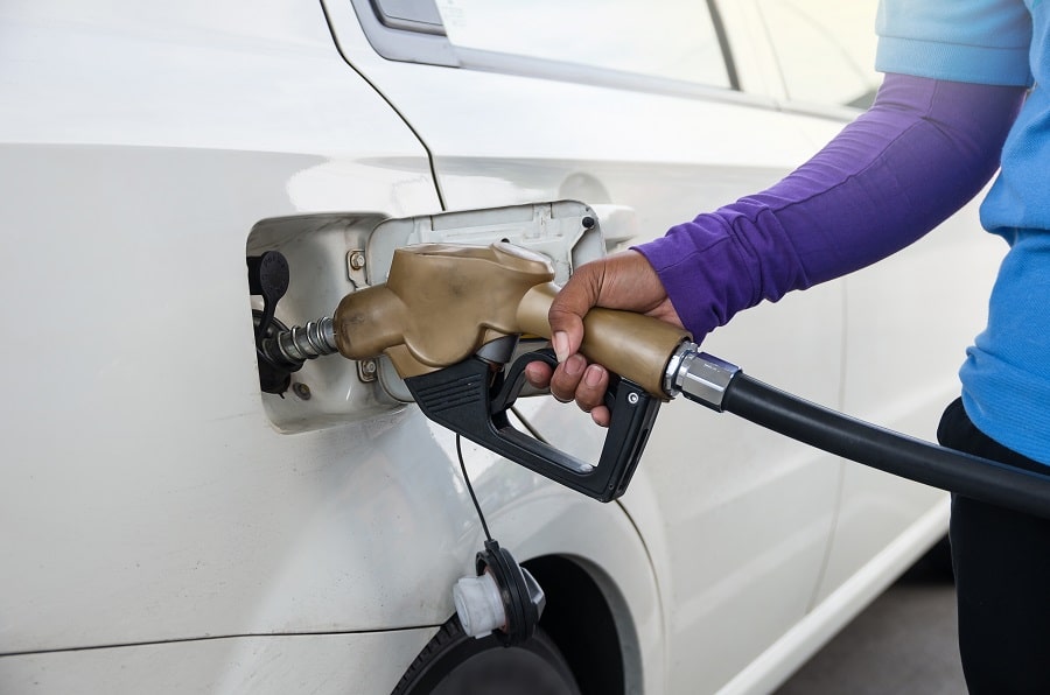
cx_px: 525
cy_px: 348
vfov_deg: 22.5
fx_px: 1746
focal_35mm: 60
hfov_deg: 33.5
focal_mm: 40
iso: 200
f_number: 4
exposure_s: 1/160
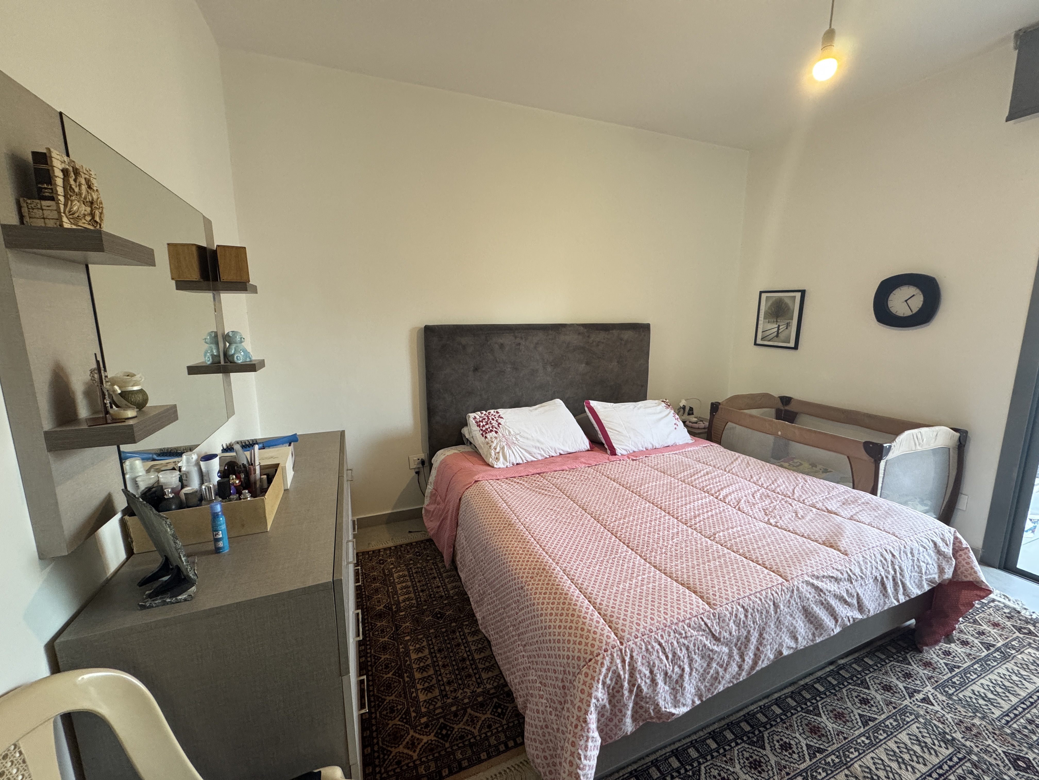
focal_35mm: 14
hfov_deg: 102.1
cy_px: 390
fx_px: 420
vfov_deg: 85.7
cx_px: 520
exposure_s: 1/100
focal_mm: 2.22
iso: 250
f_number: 2.2
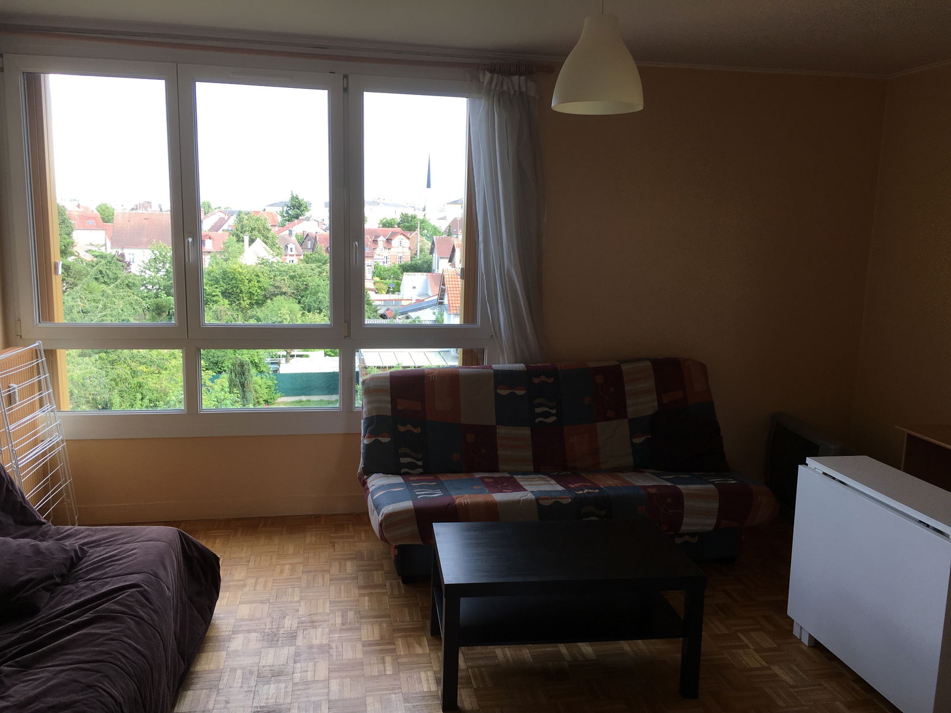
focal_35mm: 29
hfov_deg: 61.7
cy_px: 356
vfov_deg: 48.2
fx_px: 797
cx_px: 476
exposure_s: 1/103
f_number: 2.2
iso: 25
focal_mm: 4.15
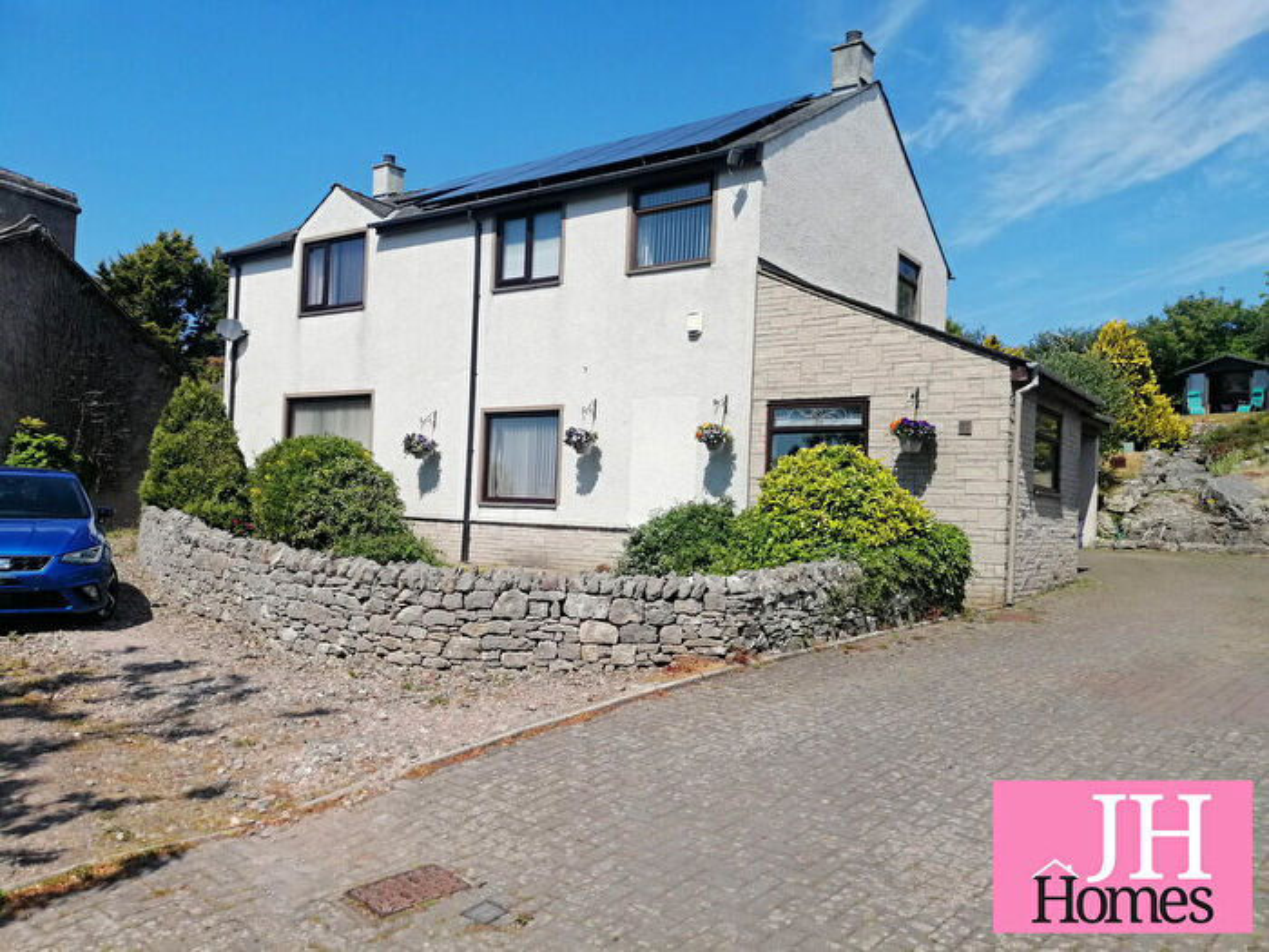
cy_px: 476
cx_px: 634
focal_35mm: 27
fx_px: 990
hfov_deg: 65.3
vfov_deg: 51.4
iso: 50
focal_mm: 3.95
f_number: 1.8
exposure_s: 1/1901
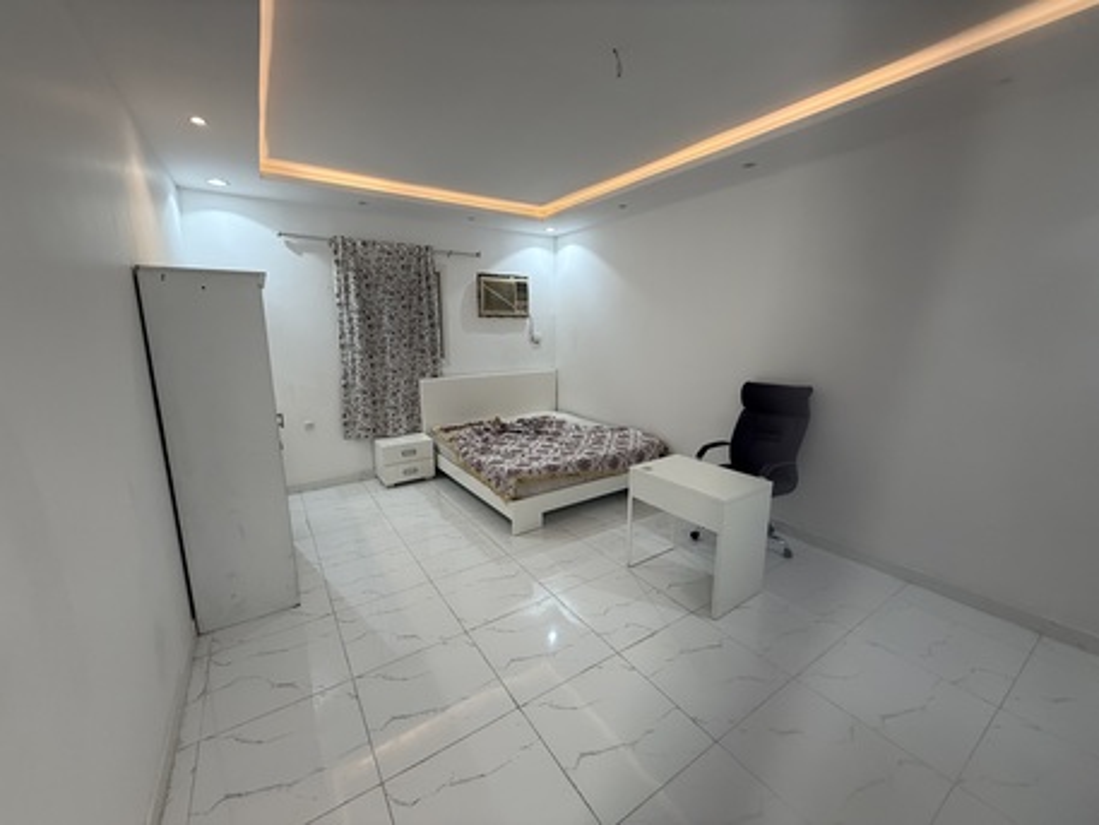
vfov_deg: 85.7
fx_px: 445
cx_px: 550
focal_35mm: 14
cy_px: 412
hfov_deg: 102.0
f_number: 2.2
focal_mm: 2.22
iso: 125
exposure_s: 1/120
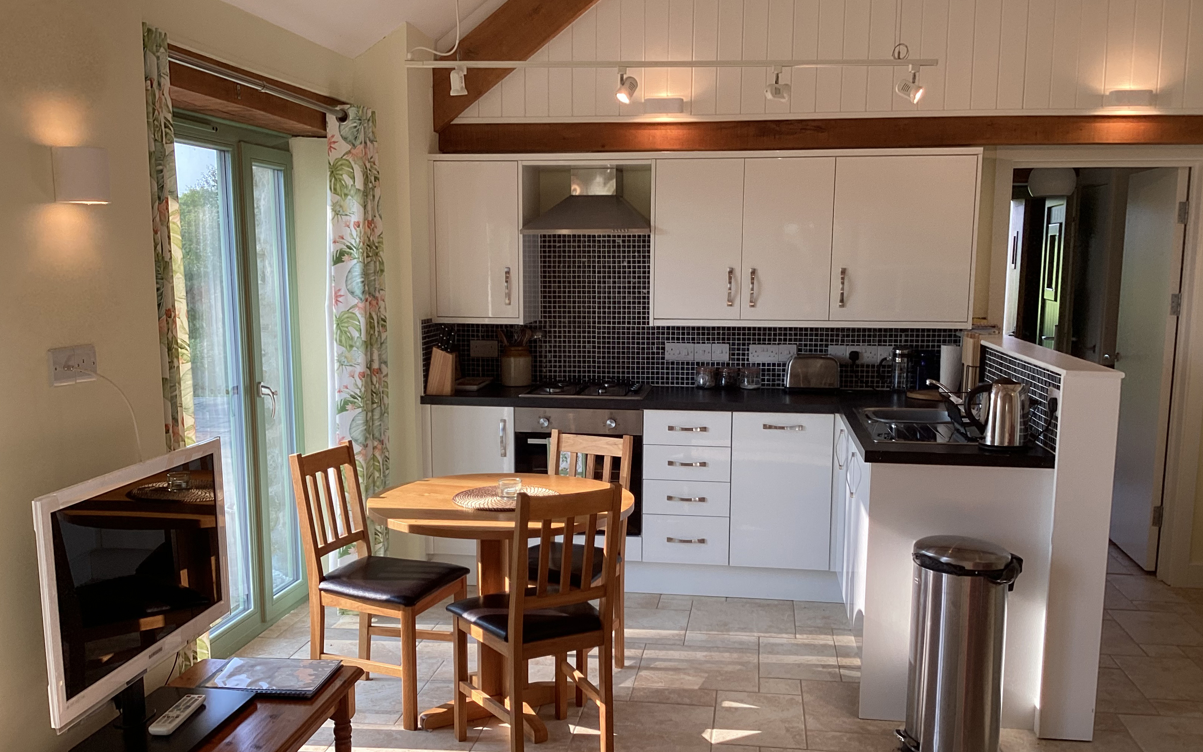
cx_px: 600
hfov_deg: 58.1
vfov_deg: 38.2
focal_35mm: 33
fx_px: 1082
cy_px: 433
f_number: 2.4
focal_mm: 3.3
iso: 25
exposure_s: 1/101
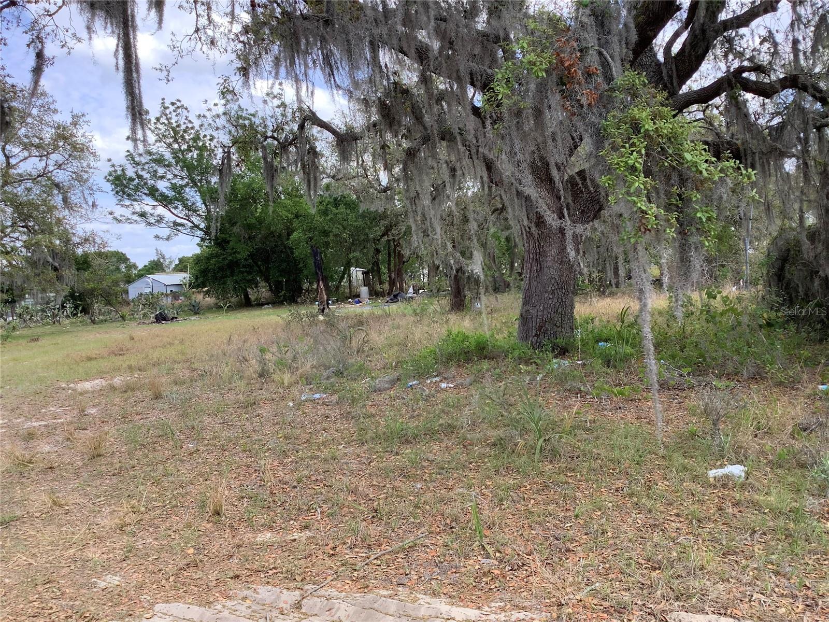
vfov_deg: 45.4
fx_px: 742
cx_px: 414
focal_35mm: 31
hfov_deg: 58.4
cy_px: 311
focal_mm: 3.3
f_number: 2.4
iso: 25
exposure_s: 1/275
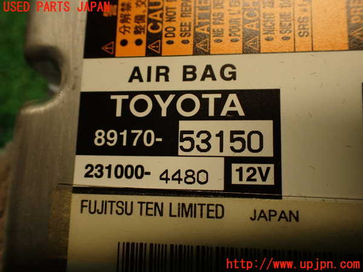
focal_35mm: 32
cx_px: 182
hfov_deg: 56.8
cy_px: 136
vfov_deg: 44.2
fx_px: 336
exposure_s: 1/50
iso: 200
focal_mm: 5.79
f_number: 2.4
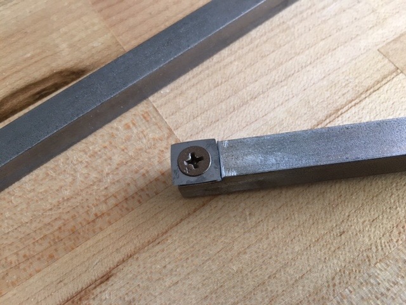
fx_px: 340
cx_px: 203
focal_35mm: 29
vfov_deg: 48.2
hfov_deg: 61.7
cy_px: 152
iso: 80
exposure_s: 1/30
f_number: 2.2
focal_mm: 4.15
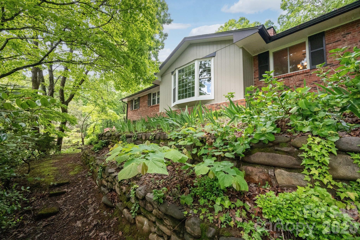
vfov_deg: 81.1
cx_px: 180
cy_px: 120
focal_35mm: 14
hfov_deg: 104.3
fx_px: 140
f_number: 8
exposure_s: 1/2500
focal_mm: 14
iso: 8000
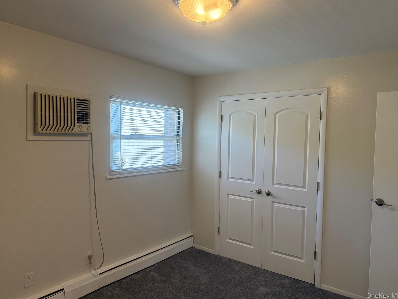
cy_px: 145
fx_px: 287
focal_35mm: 25
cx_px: 200
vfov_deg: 54.9
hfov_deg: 69.4
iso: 200
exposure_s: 1/224
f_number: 1.78
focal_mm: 6.76
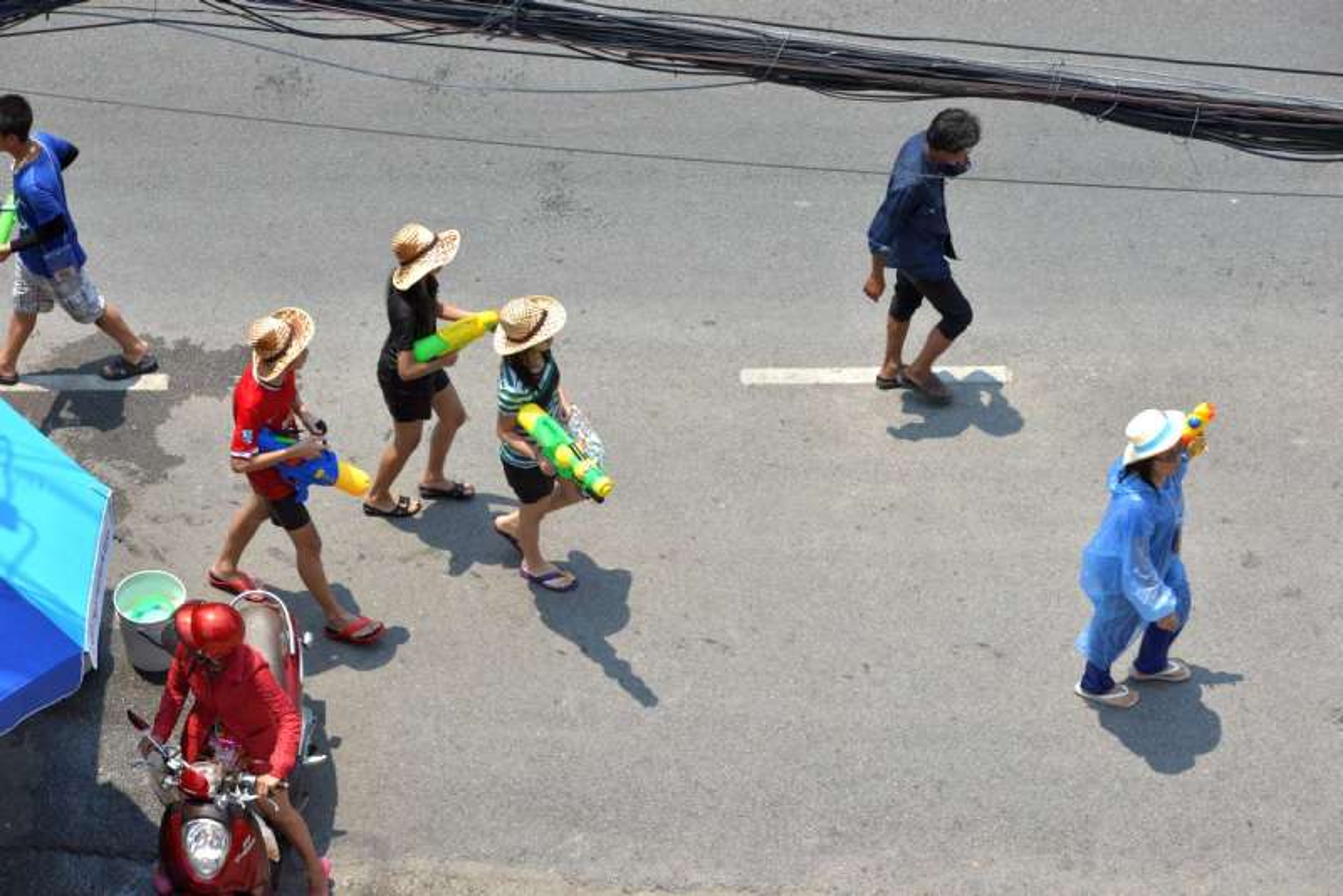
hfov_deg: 18.3
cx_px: 672
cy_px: 448
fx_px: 4180
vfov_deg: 12.2
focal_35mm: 112
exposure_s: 1/250
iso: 100
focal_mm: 112
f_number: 8
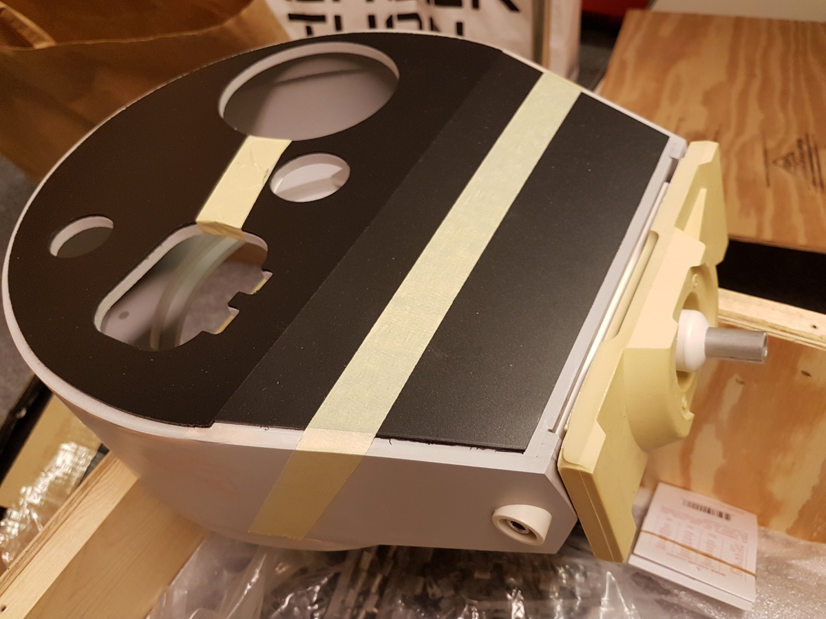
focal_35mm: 26
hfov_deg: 67.3
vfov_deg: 53.1
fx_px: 620
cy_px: 310
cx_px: 413
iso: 125
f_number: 1.7
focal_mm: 4.2
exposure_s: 1/50
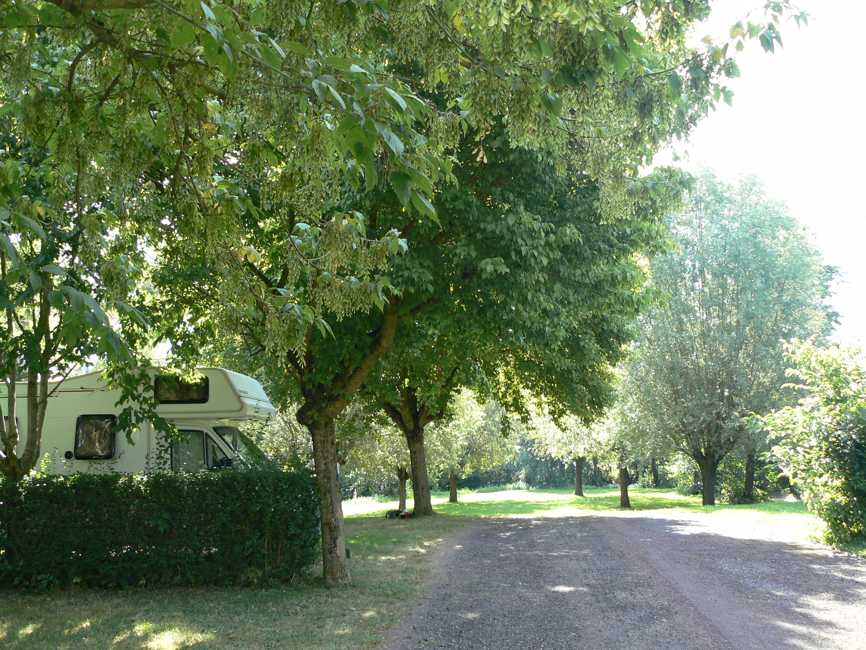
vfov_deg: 39.7
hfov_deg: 51.4
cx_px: 433
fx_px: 901
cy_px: 325
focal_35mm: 36
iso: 80
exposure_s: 1/60
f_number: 4
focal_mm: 6
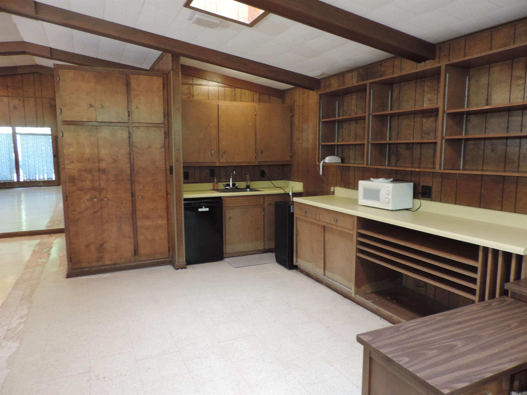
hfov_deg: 71.6
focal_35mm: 24
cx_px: 264
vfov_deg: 56.8
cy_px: 198
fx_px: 365
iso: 400
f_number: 3
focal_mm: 4.3
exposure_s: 1/13
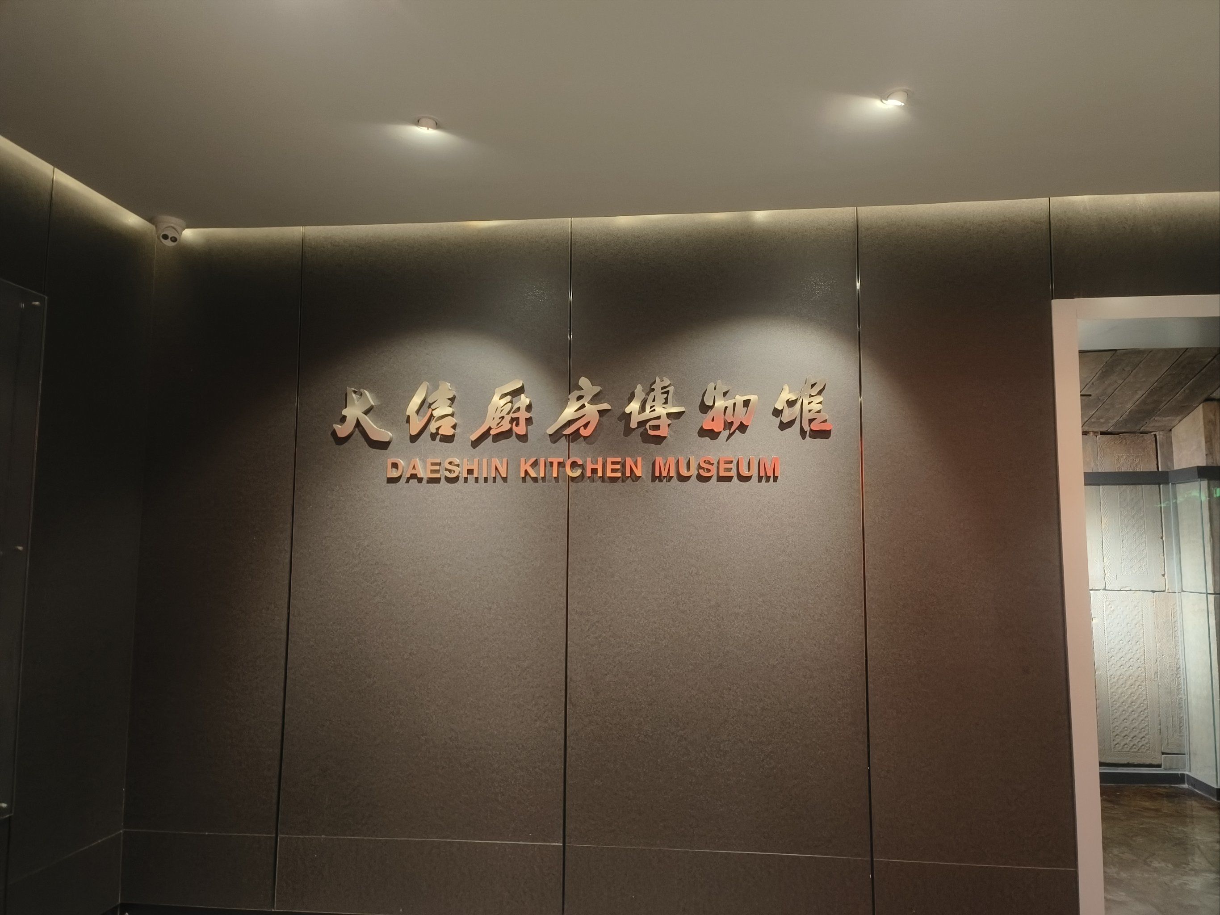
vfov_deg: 58.9
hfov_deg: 73.9
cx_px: 610
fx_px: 811
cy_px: 458
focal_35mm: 23
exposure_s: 1/33.3
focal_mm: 5.5
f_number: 1.75
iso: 789
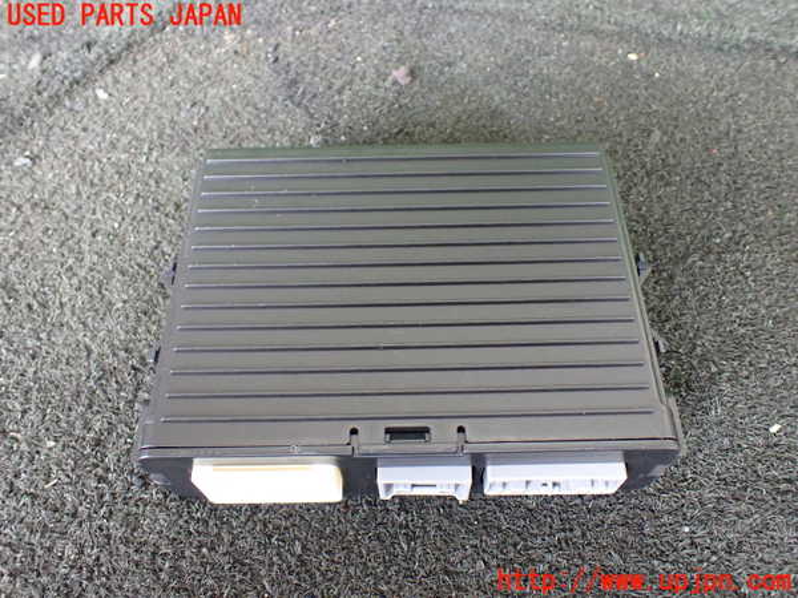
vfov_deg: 46.8
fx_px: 692
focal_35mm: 30
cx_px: 399
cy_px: 299
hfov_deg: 60.0
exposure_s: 1/125
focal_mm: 5.4
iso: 800
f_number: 2.3
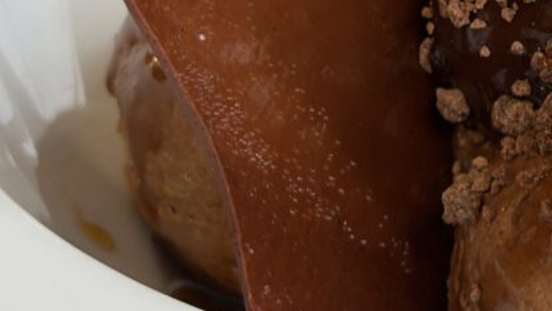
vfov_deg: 9.2
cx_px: 567
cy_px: -34
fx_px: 1903
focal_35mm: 130
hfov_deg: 16.1
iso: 250
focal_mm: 6.76
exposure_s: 1/50
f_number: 1.78
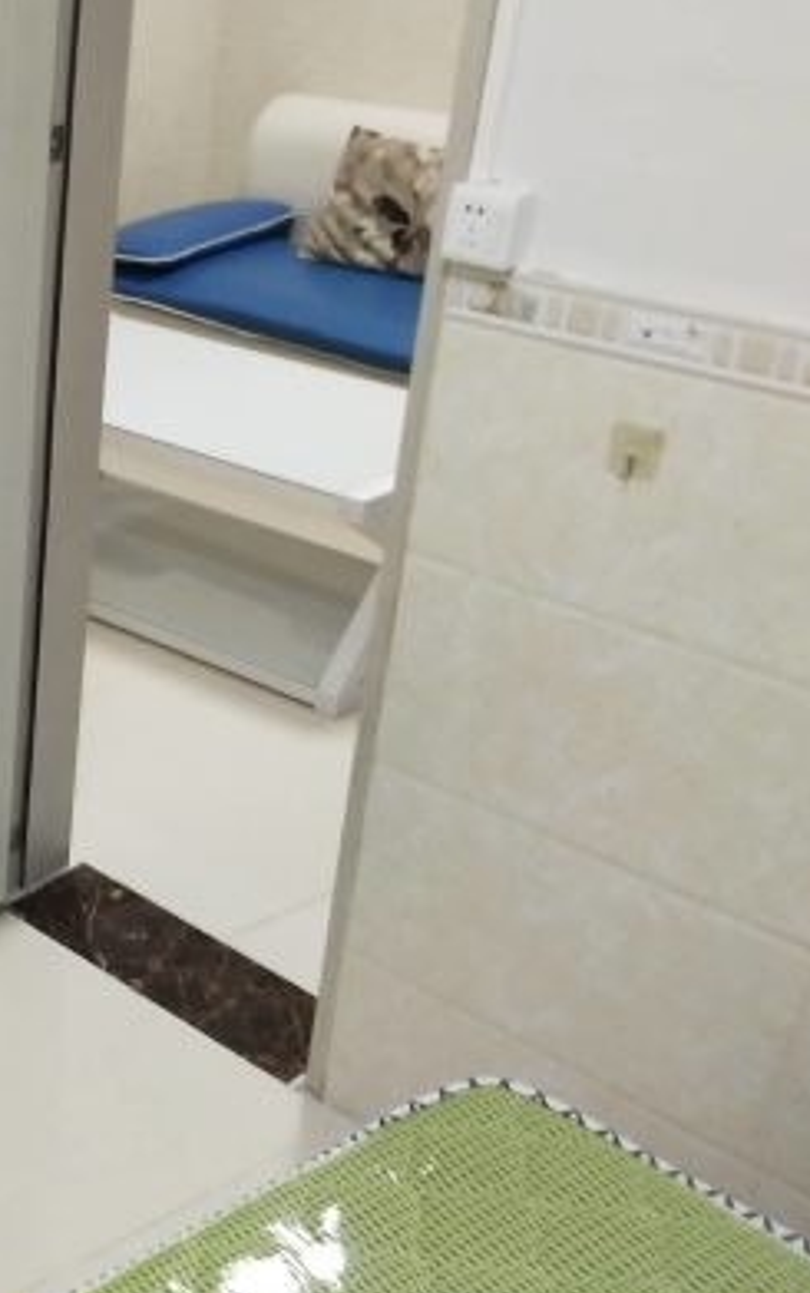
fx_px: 2292
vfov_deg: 31.4
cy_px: 800
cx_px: -430
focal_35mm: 65
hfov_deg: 17.8
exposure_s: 1/50
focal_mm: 3.95
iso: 292
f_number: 1.8
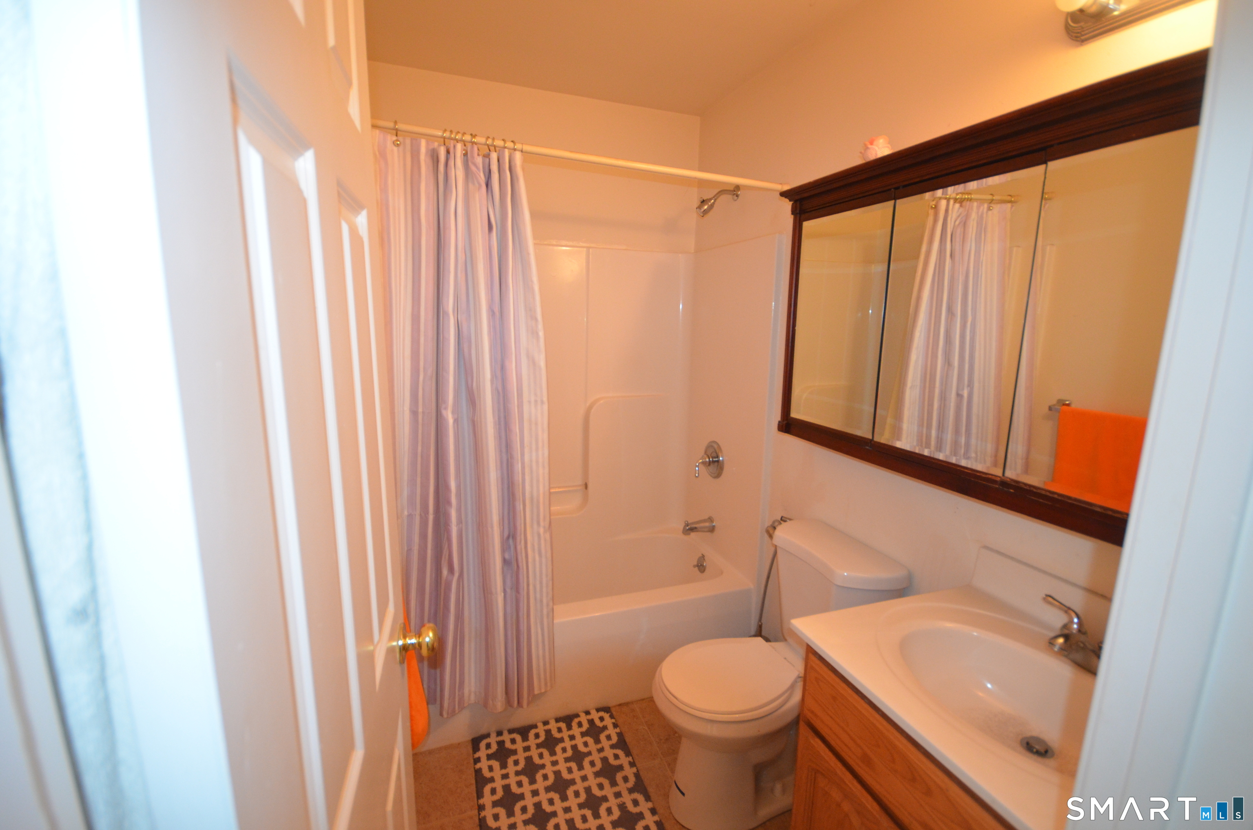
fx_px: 521
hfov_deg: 100.5
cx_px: 626
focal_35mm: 15
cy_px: 415
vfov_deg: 77.1
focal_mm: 10
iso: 1100
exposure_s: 1/60
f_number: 4
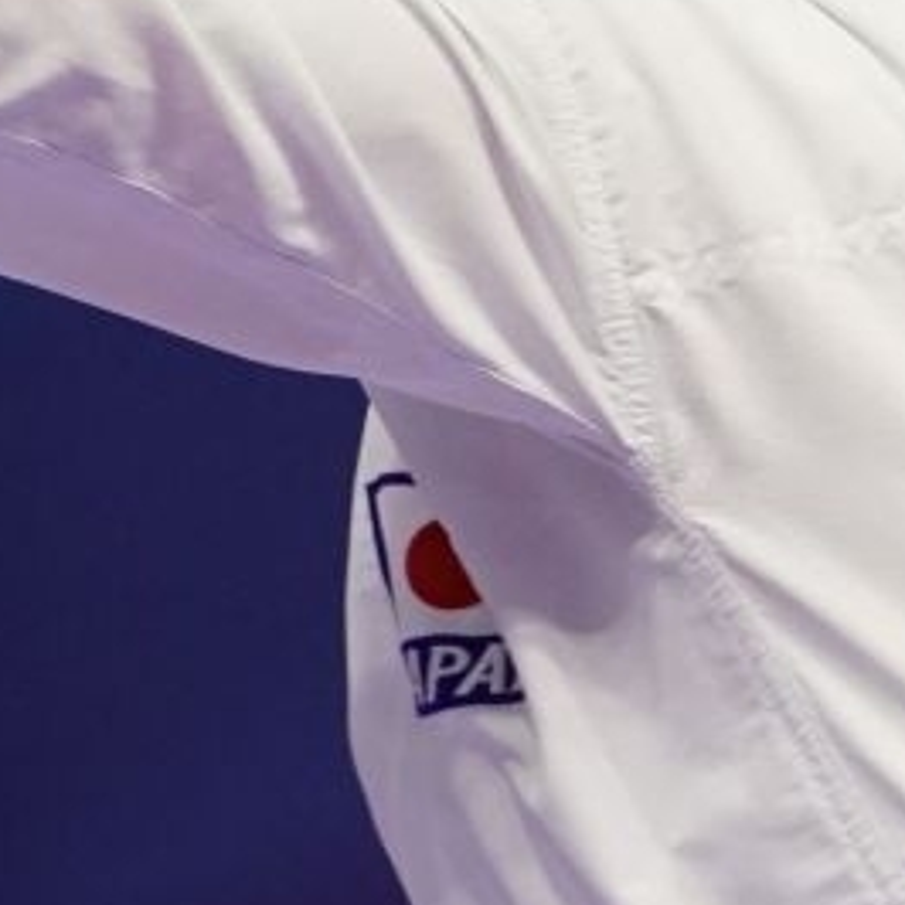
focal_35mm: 782
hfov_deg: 2.2
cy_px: 466
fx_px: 23130
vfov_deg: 2.2
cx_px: 371
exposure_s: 1/1000
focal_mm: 136
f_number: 2.8
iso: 4000
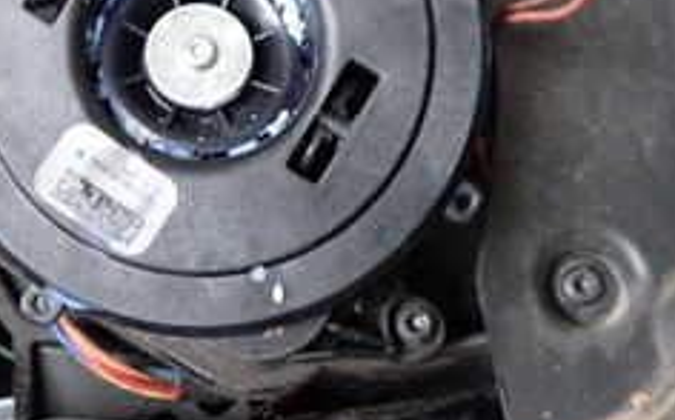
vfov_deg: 15.9
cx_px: 183
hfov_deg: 25.3
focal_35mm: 81
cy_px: 49
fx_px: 1489
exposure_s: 1/25
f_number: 2.3
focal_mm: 5.4
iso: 800
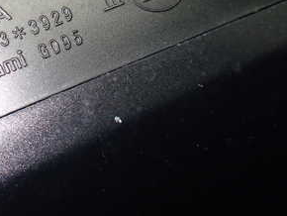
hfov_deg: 30.3
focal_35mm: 62
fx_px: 514
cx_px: 53
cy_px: 38
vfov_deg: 23.3
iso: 500
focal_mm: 5.4
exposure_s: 1/125
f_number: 2.3
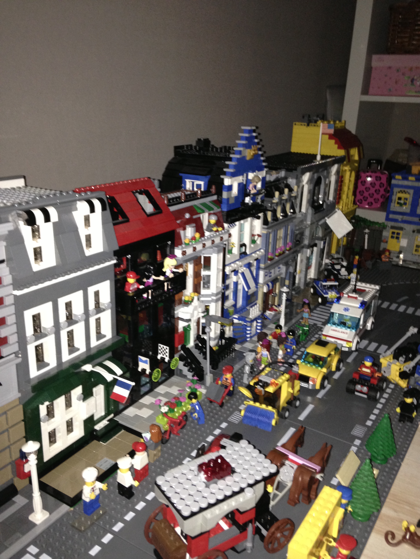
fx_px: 534
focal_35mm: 33
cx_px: 210
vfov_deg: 55.4
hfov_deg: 42.9
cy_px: 280
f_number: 2.4
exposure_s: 1/16
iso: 200
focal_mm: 4.13
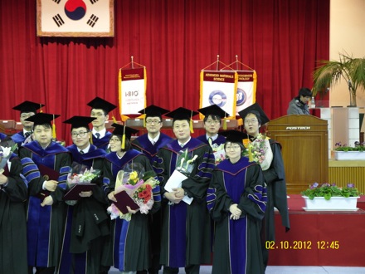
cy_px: 137
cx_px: 182
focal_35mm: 72
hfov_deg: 27.0
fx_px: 759
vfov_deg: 20.4
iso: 240
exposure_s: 1/30
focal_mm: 15.6
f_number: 2.4
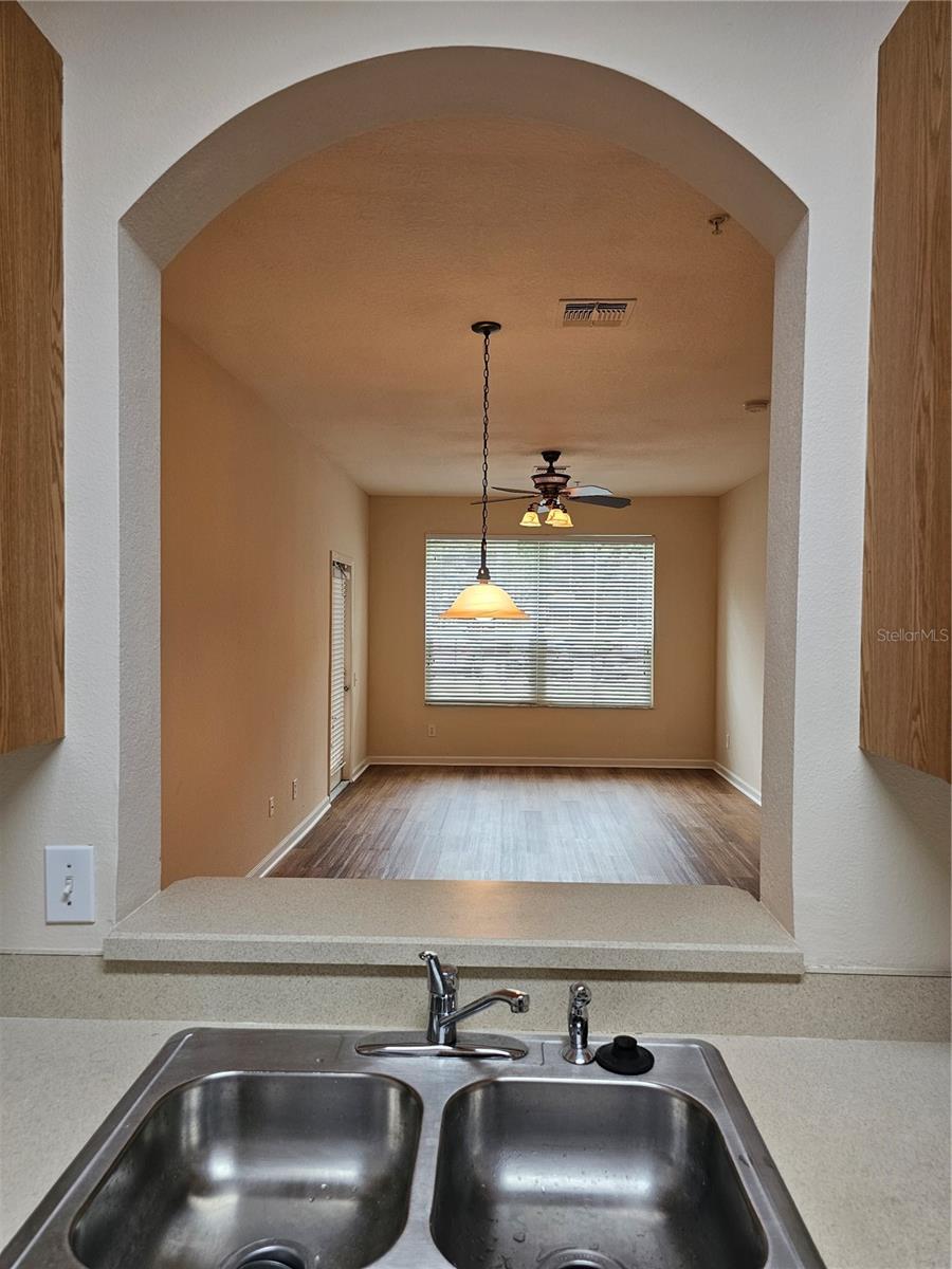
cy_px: 634
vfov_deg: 73.9
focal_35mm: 23
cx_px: 476
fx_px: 843
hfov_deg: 58.9
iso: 160
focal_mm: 6.3
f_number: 1.7
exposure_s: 1/120
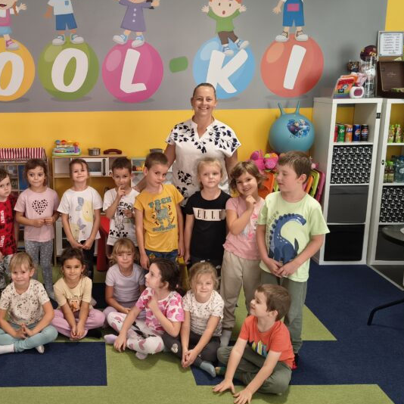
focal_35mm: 39
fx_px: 515
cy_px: 197
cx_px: 89
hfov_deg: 41.2
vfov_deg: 42.8
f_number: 1.8
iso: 684
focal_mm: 5.56
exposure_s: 1/60
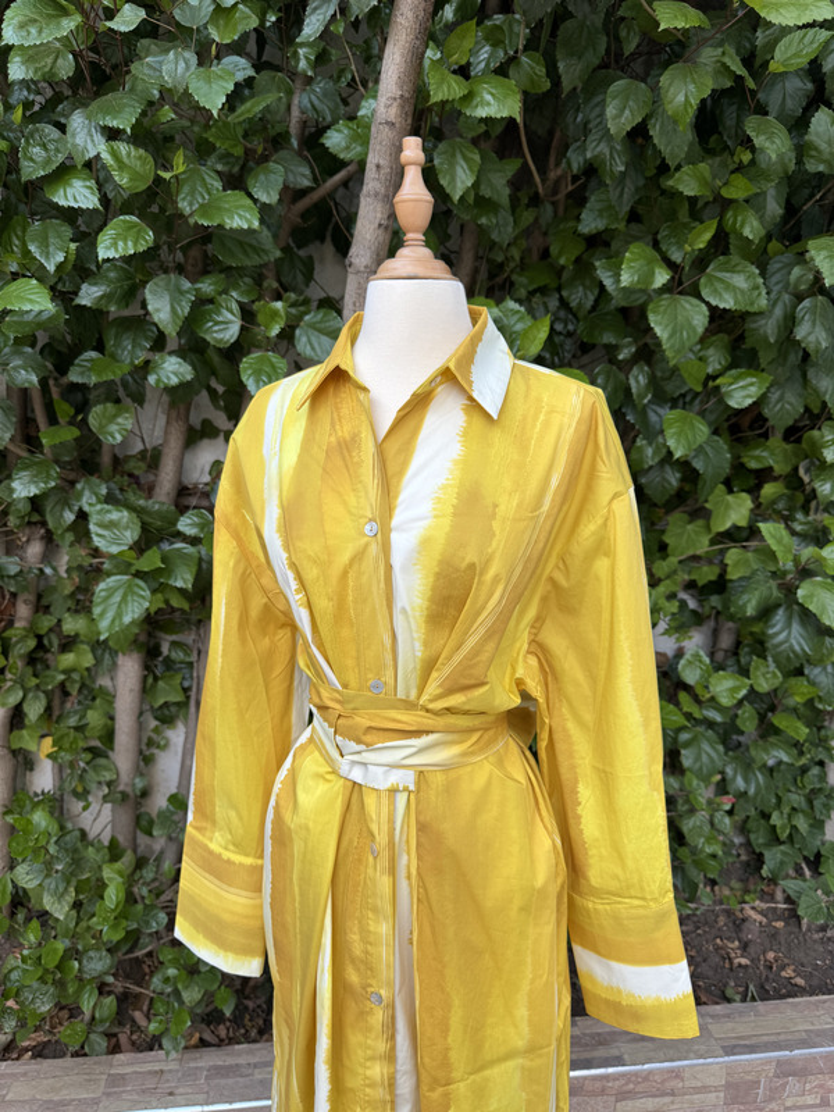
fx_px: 771
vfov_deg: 71.6
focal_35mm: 24
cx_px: 417
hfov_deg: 56.8
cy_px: 556
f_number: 1.78
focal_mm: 6.76
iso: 64
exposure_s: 1/260
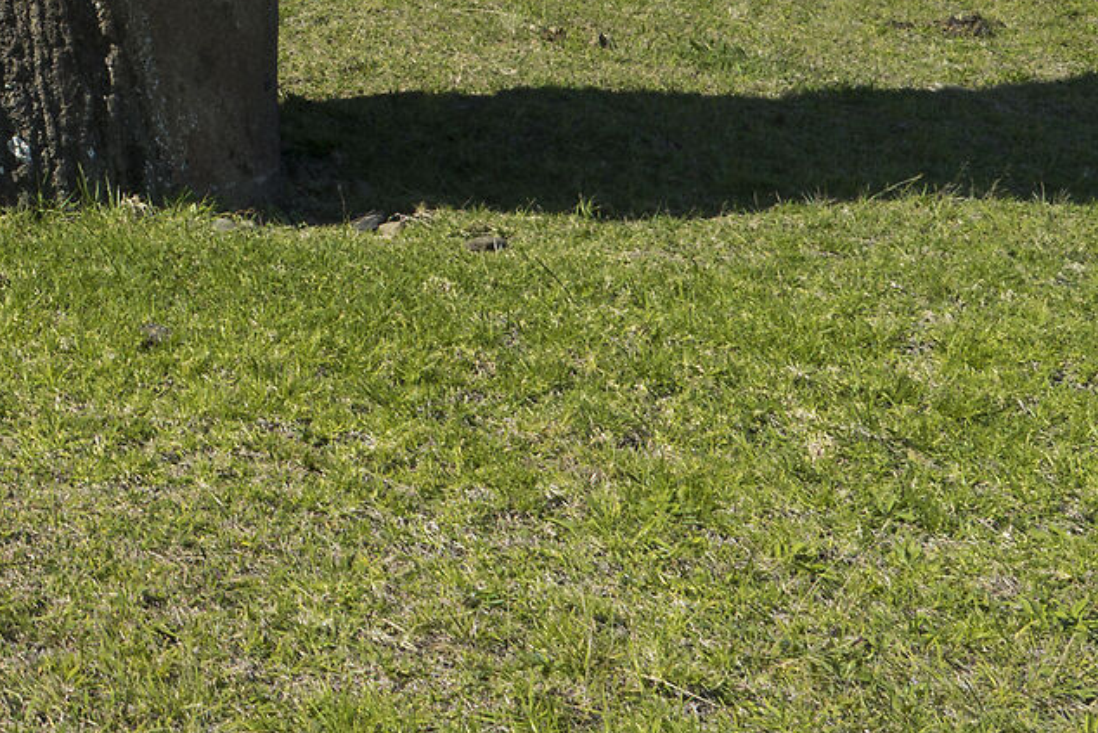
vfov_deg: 11.8
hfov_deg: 17.5
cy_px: -650
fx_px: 3234
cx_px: -509
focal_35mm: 106
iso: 100
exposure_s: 1/160
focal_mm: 28
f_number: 5.6
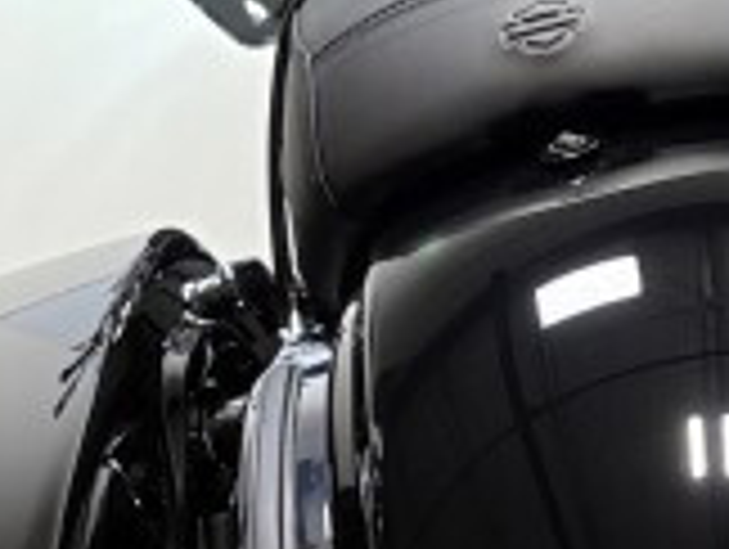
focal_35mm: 171
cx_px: 731
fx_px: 3607
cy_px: 356
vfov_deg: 8.7
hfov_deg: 11.4
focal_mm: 5.96
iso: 40
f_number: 1.6
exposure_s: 1/120
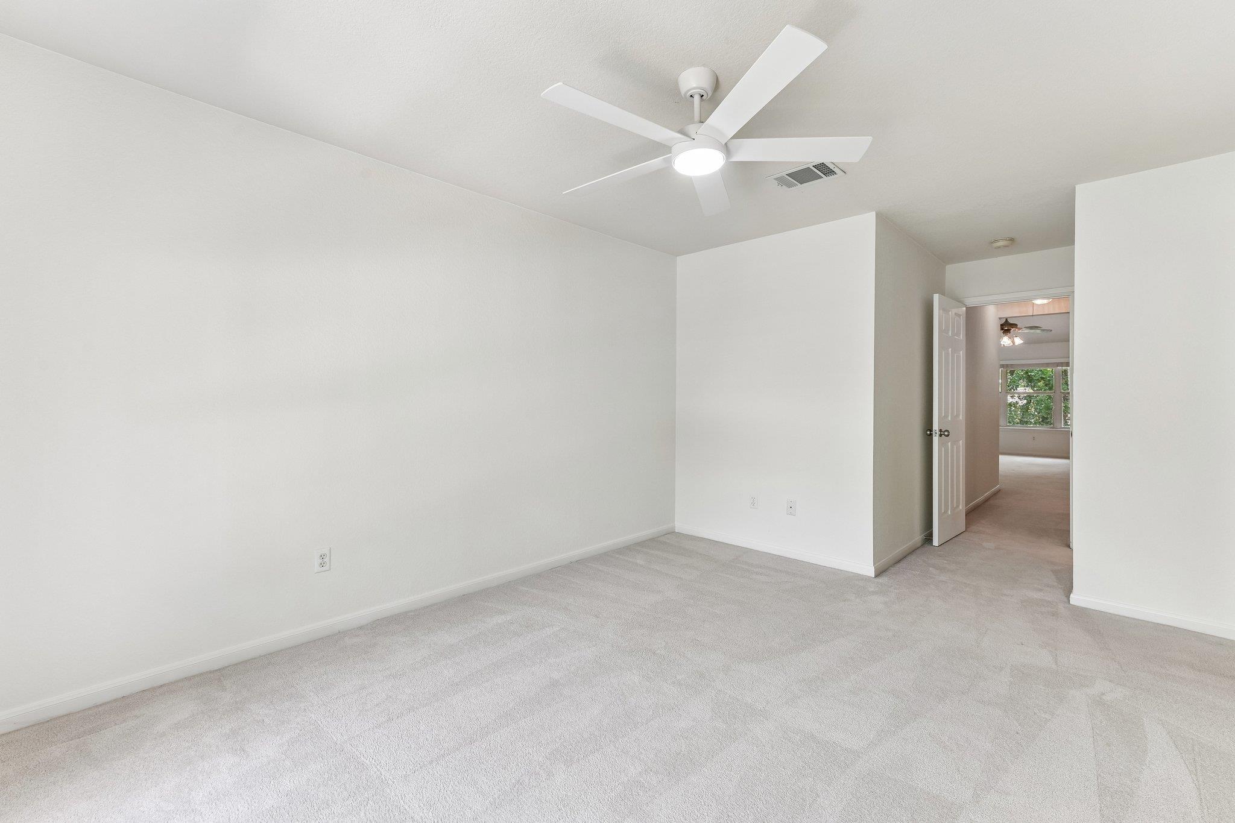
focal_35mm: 14
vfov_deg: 81.2
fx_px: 480
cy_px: 412
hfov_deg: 104.3
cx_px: 618
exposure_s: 1/15
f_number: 8
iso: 140
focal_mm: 14
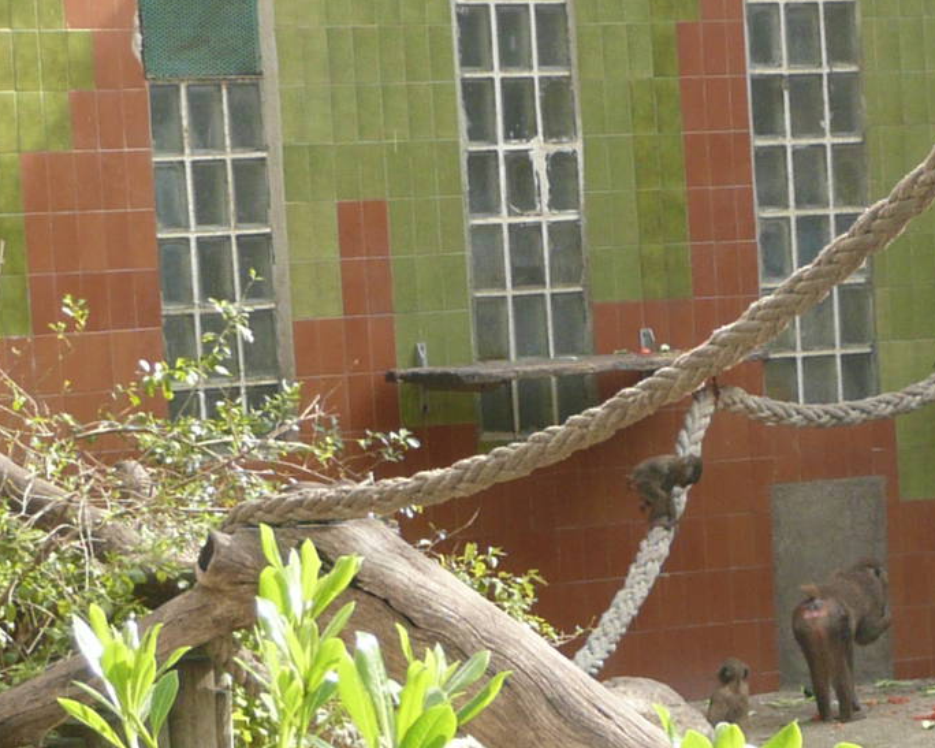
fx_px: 4233
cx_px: 910
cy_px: 639
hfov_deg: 12.5
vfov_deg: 10.1
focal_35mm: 153
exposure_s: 1/160
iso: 100
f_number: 4.1
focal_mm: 7.3
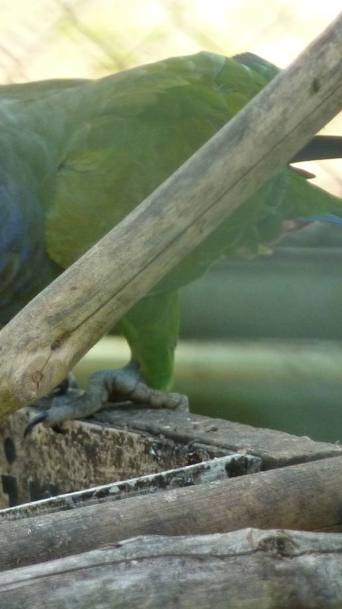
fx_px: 9187
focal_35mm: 570
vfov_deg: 3.8
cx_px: -74
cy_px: 250
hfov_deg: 2.1
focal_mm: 49.2
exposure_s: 1/125
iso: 320
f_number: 4.9
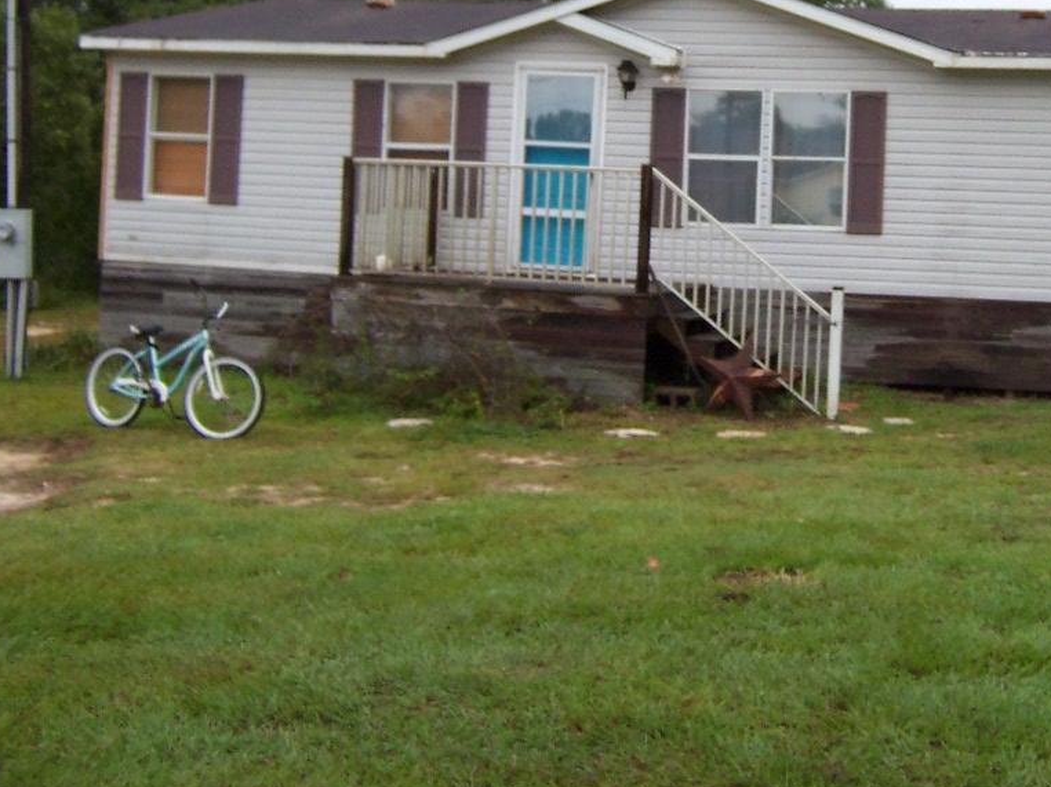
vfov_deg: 27.6
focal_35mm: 52
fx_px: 1578
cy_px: 179
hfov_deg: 36.0
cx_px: 792
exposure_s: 1/90
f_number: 3.4
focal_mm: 5.5
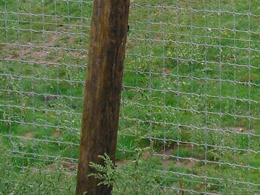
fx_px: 1208
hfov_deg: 12.3
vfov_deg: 8.9
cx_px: 179
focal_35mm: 161
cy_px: -138
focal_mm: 6.3
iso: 100
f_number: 3.1
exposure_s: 1/125
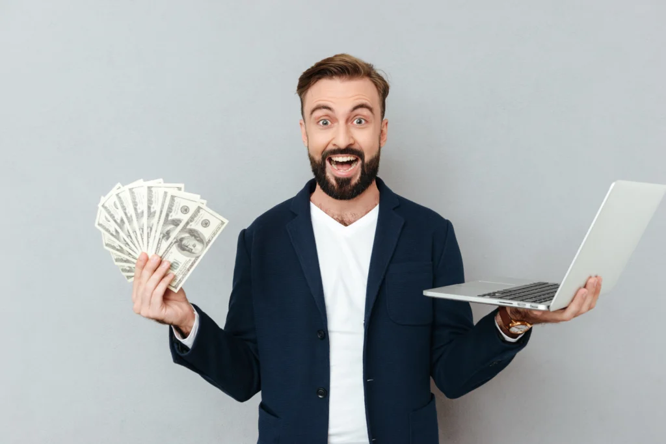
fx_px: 703
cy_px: 222
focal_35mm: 38
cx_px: 333
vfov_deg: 35.1
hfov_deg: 50.7
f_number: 5.6
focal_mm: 38
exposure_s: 1/160
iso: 320
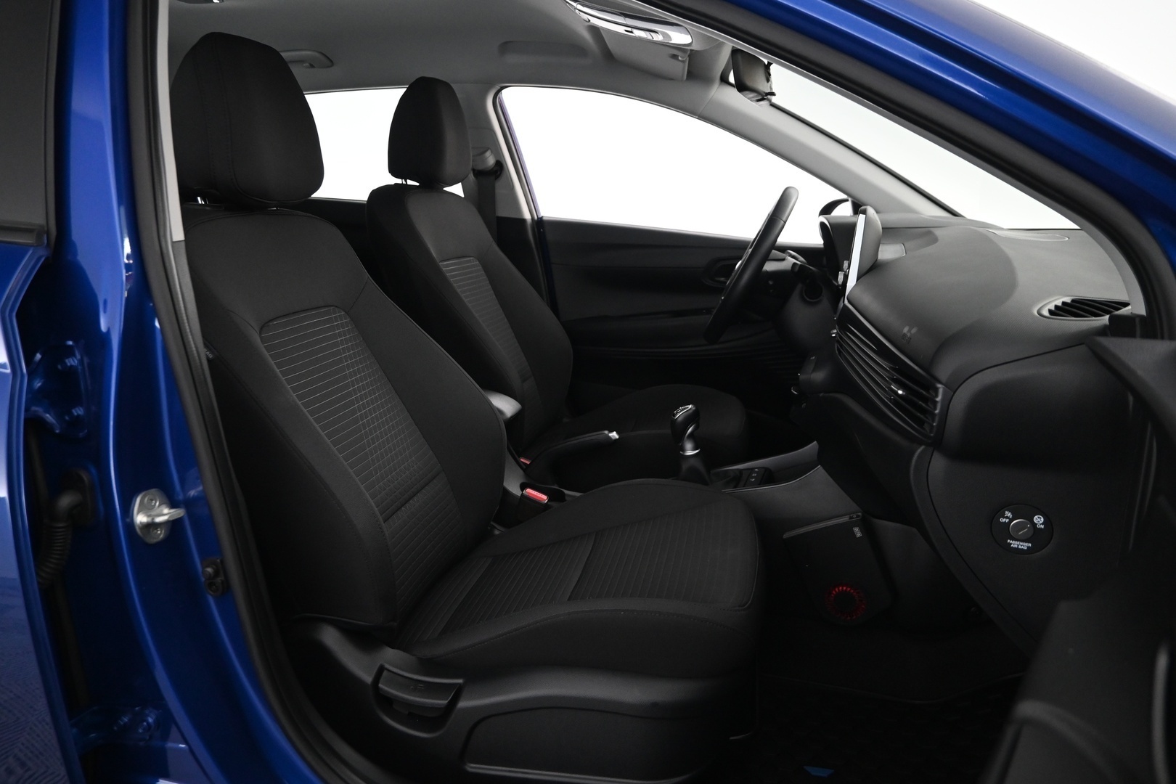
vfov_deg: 53.1
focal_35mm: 24
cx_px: 588
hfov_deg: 73.7
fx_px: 784
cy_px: 392
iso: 1600
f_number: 3.5
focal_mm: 16
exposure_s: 1/25
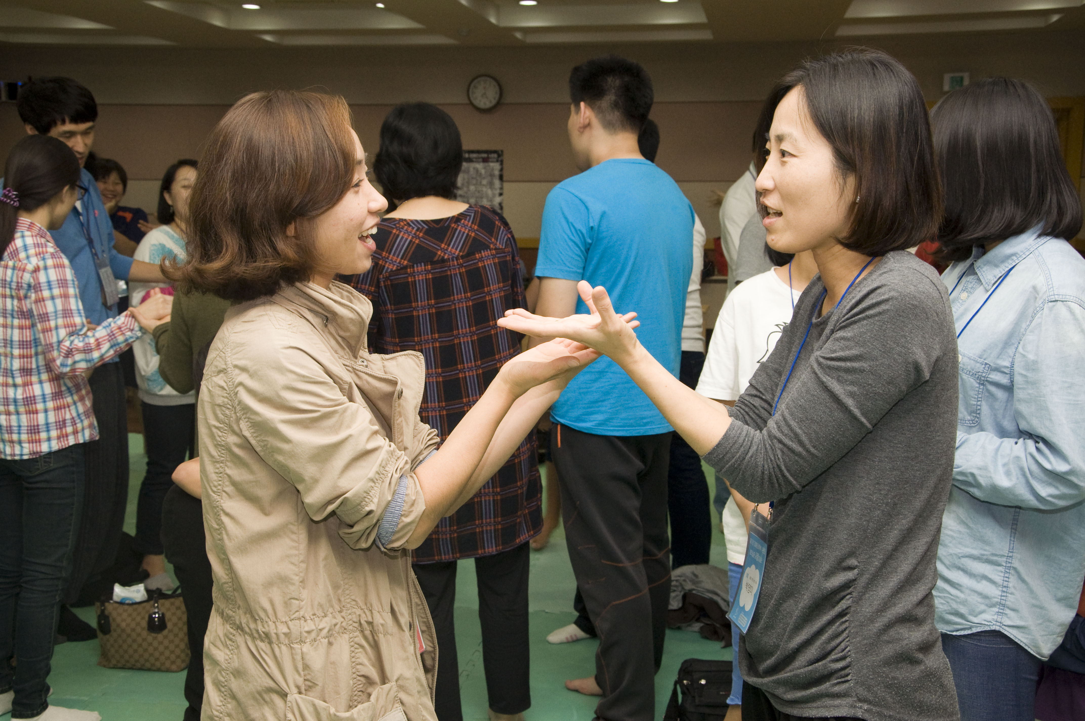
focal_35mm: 48
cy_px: 360
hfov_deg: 41.2
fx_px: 1445
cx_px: 542
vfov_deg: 28.0
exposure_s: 1/60
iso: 800
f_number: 8
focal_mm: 32
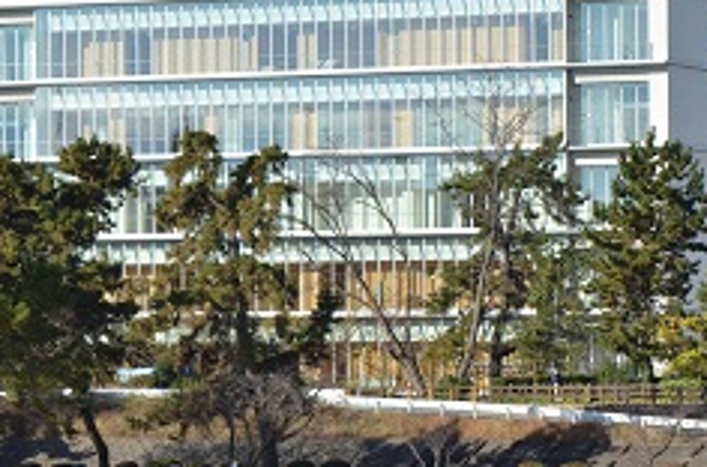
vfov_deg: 6.2
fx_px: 4309
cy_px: 186
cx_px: 407
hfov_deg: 9.4
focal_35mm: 220
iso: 1600
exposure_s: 1/4000
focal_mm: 78
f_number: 8
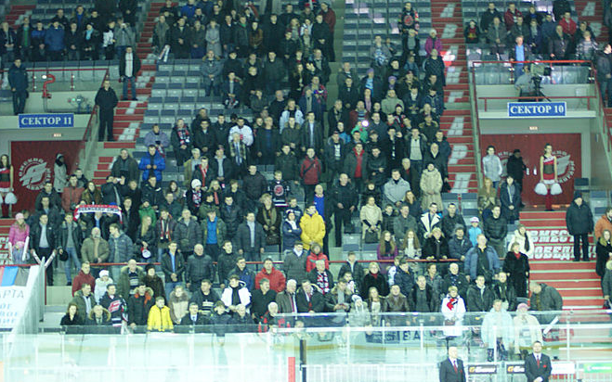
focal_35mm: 115
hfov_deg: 18.1
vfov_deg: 11.4
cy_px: 138
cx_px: 383
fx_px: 1913
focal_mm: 55
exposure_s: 1/10
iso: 400
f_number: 4
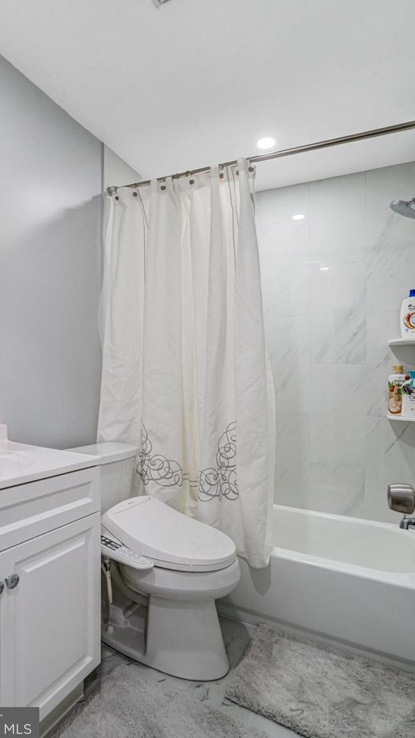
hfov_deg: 63.4
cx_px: 167
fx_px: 333
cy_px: 373
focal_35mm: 17
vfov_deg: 95.9
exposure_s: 1/60
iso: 1250
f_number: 8
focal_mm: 16
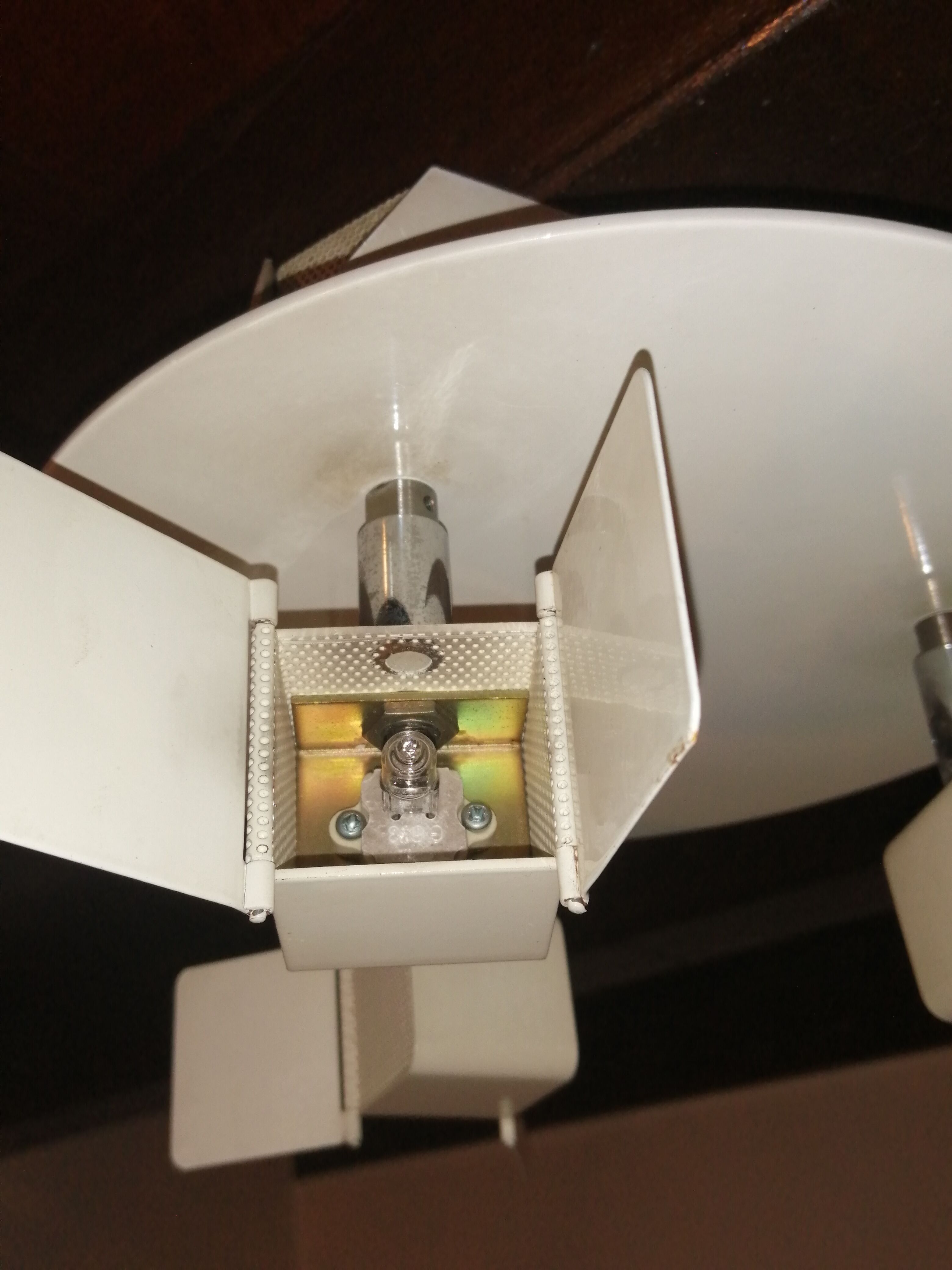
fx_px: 1210
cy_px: 635
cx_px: 476
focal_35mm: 33
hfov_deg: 42.9
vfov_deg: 55.4
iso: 50
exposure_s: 1/100
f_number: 1.8
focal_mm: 3.46
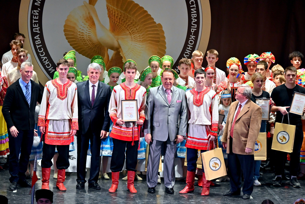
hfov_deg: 11.9
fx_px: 1461
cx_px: 152
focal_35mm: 172
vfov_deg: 8.0
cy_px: 102
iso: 800
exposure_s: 1/125
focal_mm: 115
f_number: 5.6
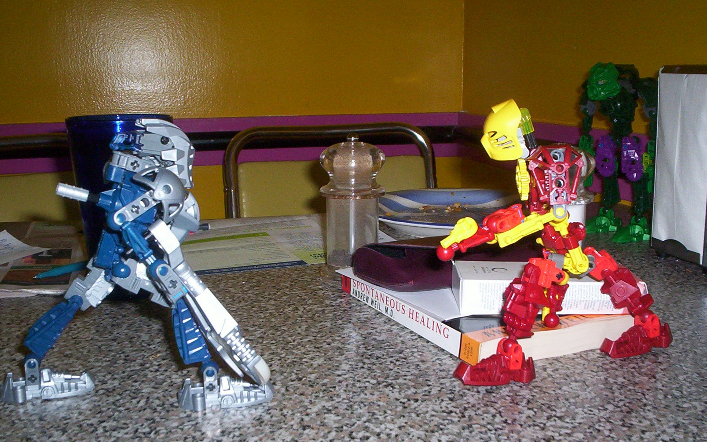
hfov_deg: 48.2
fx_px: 790
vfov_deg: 31.2
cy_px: 260
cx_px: 357
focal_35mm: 41
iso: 140
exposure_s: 1/60
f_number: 4.5
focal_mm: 4.99
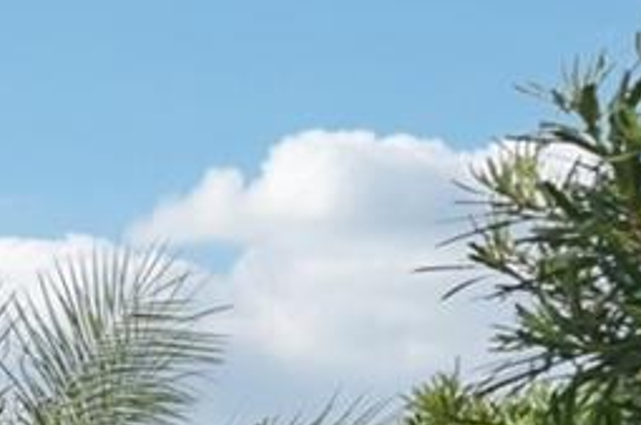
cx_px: -933
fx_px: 1564
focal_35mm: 88
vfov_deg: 13.3
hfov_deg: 14.4
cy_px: 846
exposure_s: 1/800
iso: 400
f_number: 8
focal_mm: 14
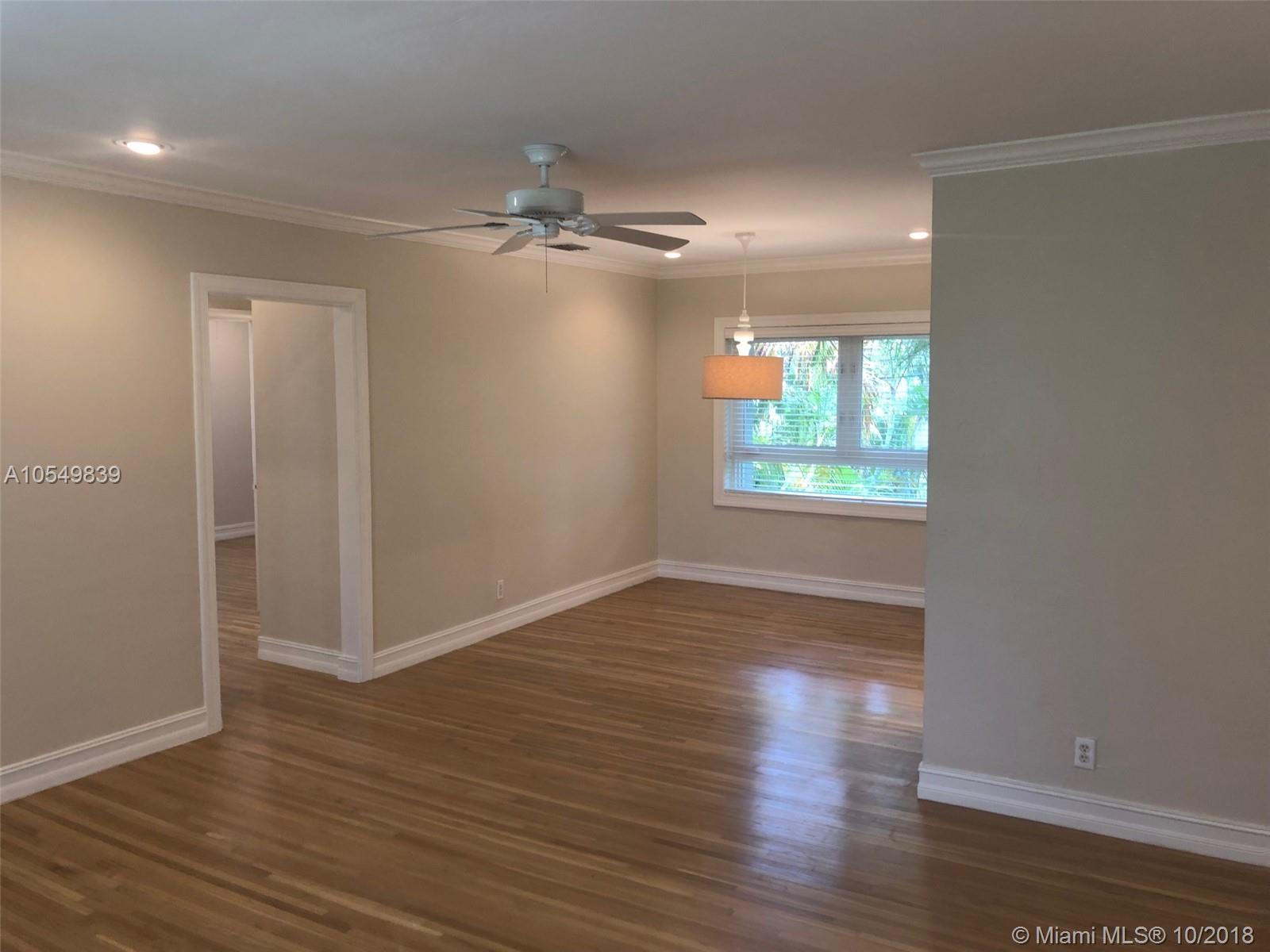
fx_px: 1027
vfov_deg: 49.7
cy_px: 476
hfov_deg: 63.4
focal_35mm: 28
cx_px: 635
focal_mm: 3.99
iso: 40
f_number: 1.8
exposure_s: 1/17
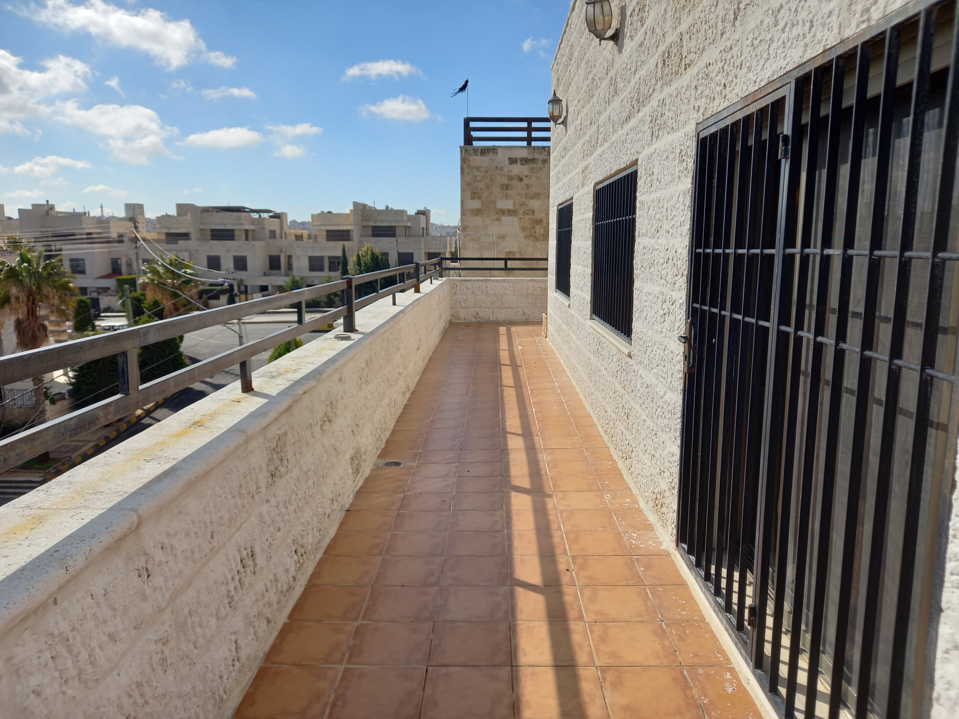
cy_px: 360
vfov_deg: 54.9
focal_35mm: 25
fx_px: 693
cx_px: 480
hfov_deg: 69.4
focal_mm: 4.6
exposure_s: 1/926
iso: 25
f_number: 2
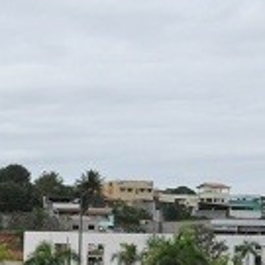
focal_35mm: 81
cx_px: -96
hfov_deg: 19.4
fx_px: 702
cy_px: 282
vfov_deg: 20.5
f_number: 22
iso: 3200
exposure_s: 1/200
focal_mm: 18
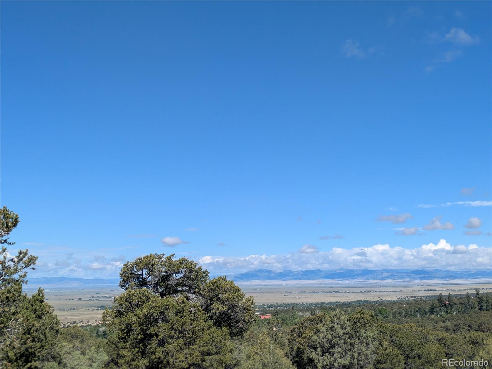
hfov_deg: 37.5
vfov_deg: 28.6
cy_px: 184
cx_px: 246
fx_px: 725
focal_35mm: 51
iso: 48
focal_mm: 5.43
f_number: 1.89
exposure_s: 1/2681
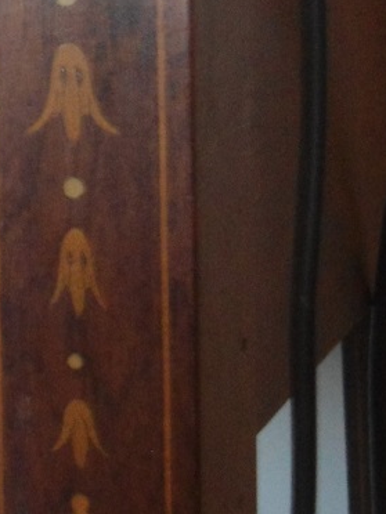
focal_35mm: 129
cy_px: -6
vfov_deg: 15.0
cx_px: -163
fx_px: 1918
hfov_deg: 11.1
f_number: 3.2
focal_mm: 6.7
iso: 400
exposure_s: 1/8
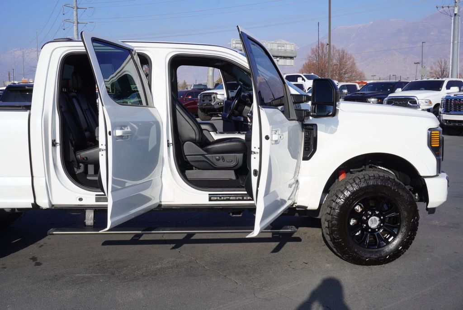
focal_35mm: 39
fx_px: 502
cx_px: 232
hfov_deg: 49.5
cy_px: 155
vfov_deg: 34.3
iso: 100
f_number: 11
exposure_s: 1/160
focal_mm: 26
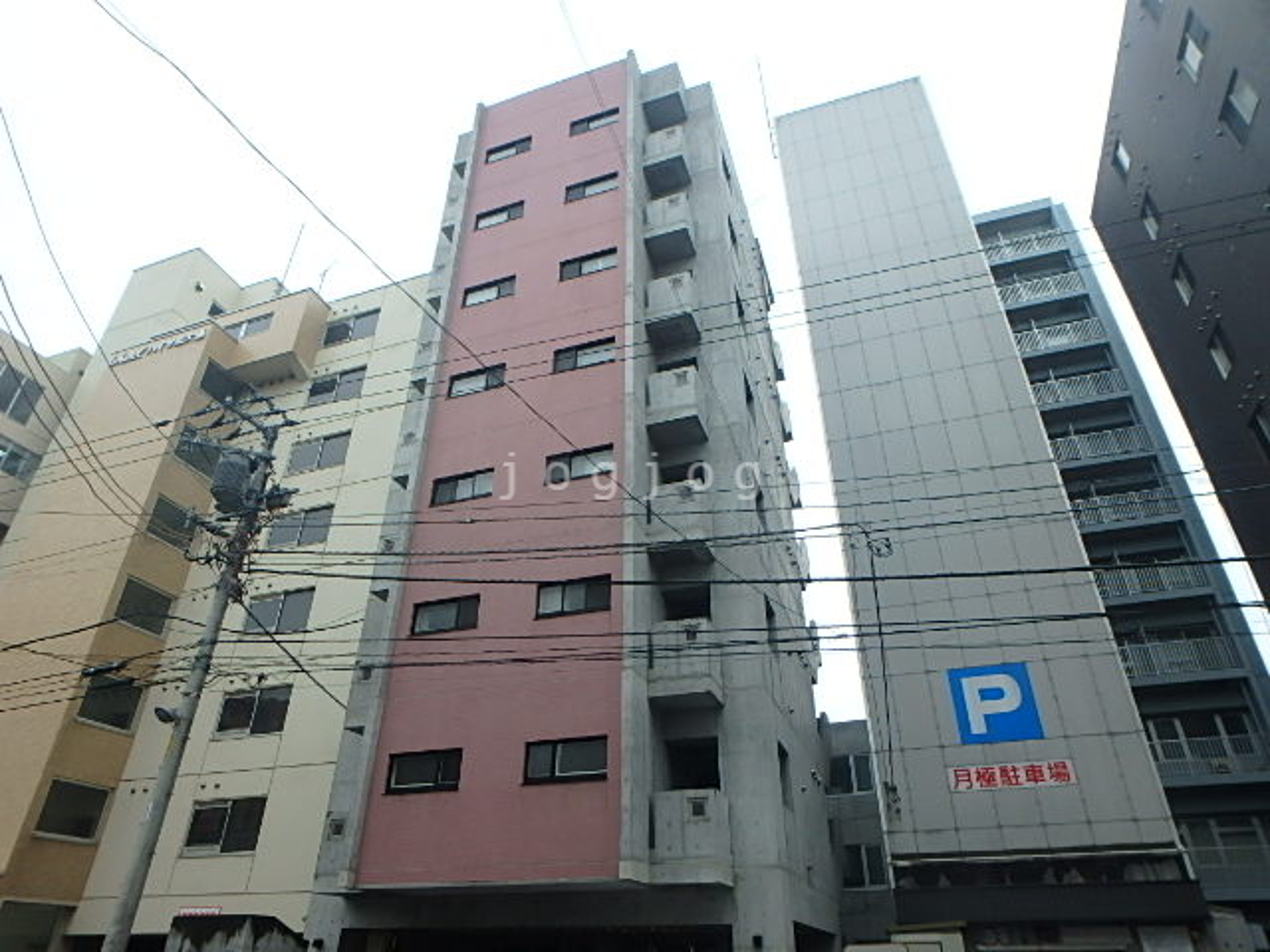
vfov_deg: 63.4
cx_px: 635
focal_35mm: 21
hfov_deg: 79.0
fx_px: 770
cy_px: 476
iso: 125
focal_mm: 3.7
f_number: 3.5
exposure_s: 1/320
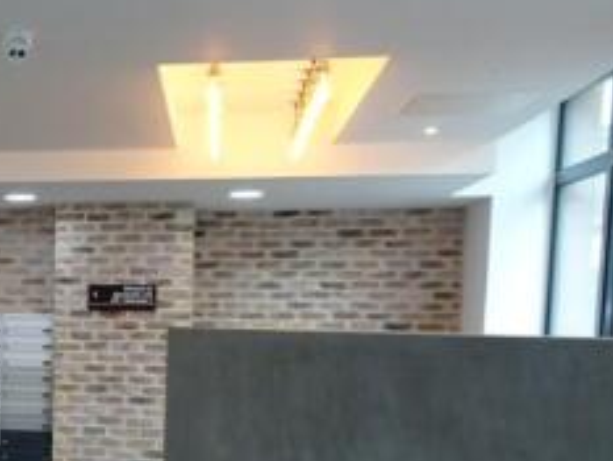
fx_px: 1063
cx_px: -33
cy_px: 425
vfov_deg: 23.7
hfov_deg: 29.5
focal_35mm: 60
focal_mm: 4.1
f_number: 3.5
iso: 100
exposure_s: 1/30
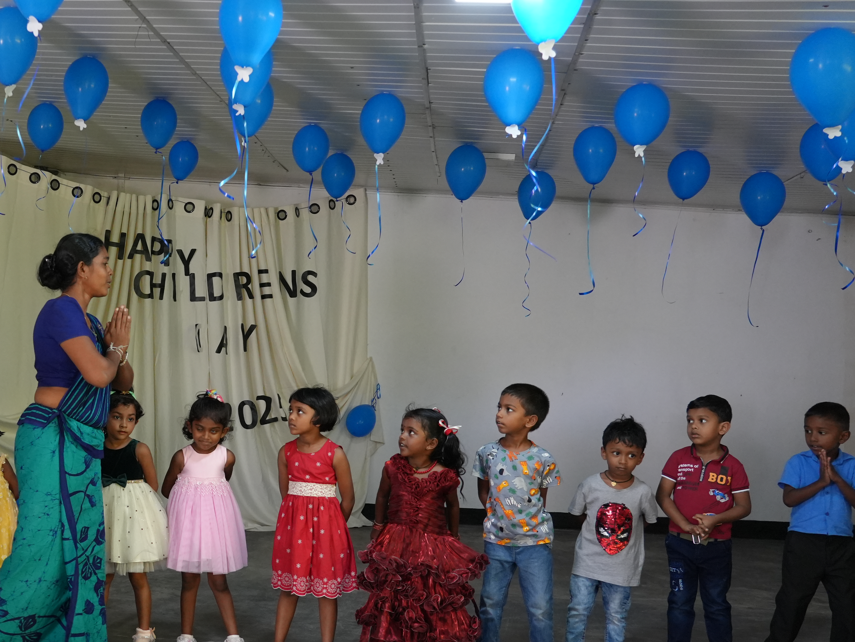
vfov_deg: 34.3
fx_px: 1037
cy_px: 358
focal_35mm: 42
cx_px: 127
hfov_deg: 42.0
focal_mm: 25
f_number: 4
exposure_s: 1/160
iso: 2500
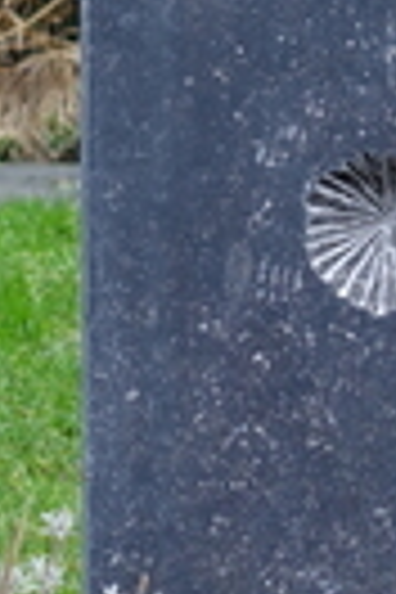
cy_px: -140
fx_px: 3234
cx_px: 281
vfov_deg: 10.3
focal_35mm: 196
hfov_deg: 7.0
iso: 250
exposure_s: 1/50
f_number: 2.8
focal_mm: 17.06
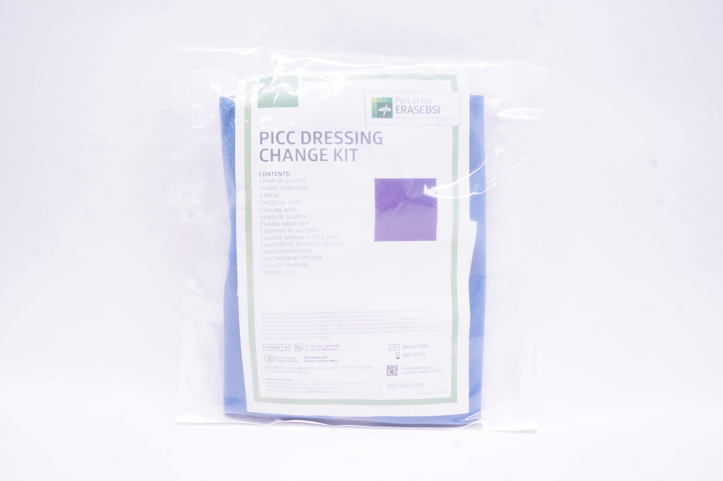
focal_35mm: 27
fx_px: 542
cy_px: 240
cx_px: 362
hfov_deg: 67.4
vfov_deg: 47.8
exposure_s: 1/15
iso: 800
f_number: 14
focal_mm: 18
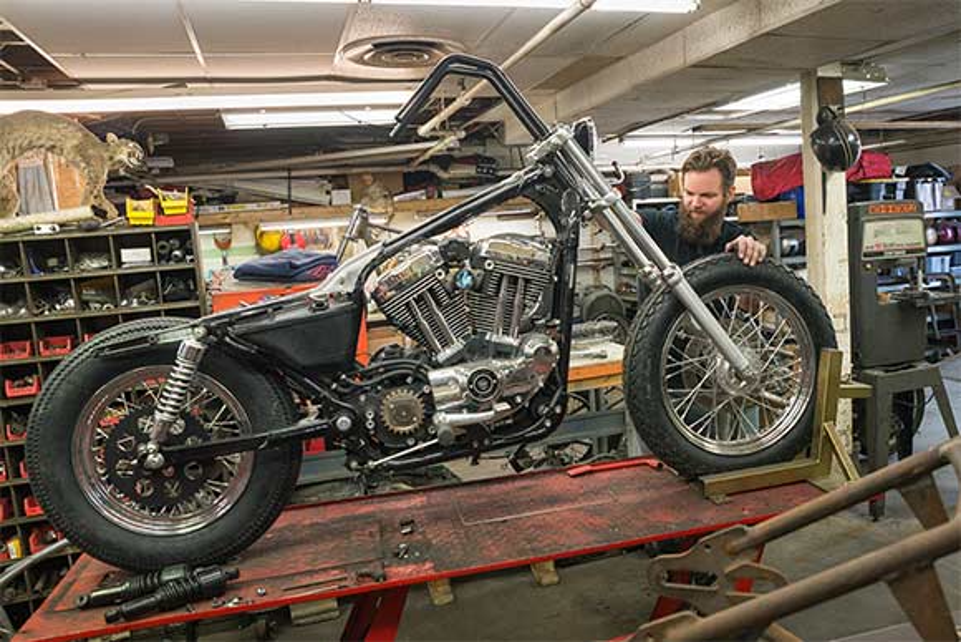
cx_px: 480
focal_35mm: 24
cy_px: 321
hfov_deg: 73.7
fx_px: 641
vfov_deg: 53.2
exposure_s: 1/125
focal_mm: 24
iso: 1000
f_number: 5.6
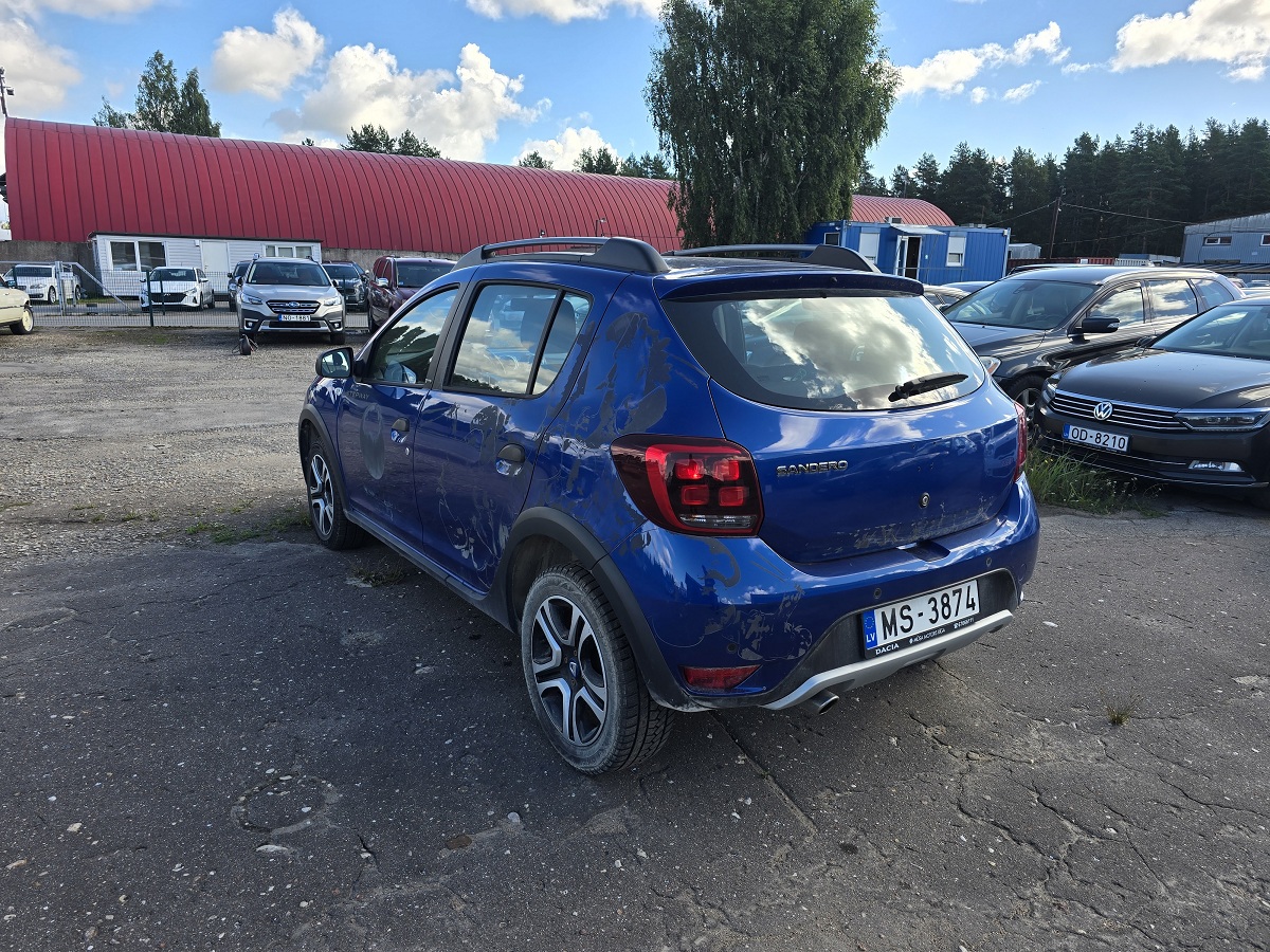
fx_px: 844
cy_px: 476
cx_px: 635
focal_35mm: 23
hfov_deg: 73.9
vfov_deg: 58.9
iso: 12
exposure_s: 1/305
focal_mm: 6.3
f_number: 1.7
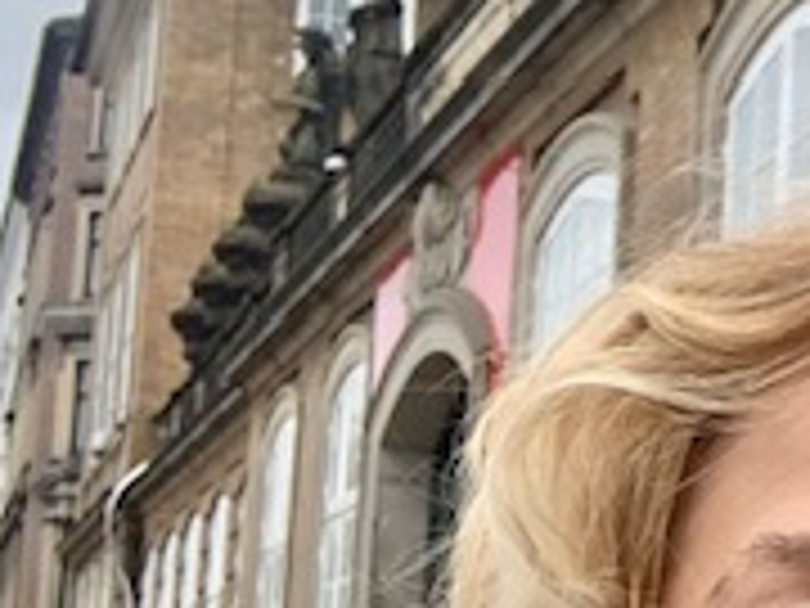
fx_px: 2668
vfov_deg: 12.9
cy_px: 464
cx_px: 1364
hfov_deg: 15.4
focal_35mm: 114
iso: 64
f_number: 2.2
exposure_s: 1/121
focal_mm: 2.87
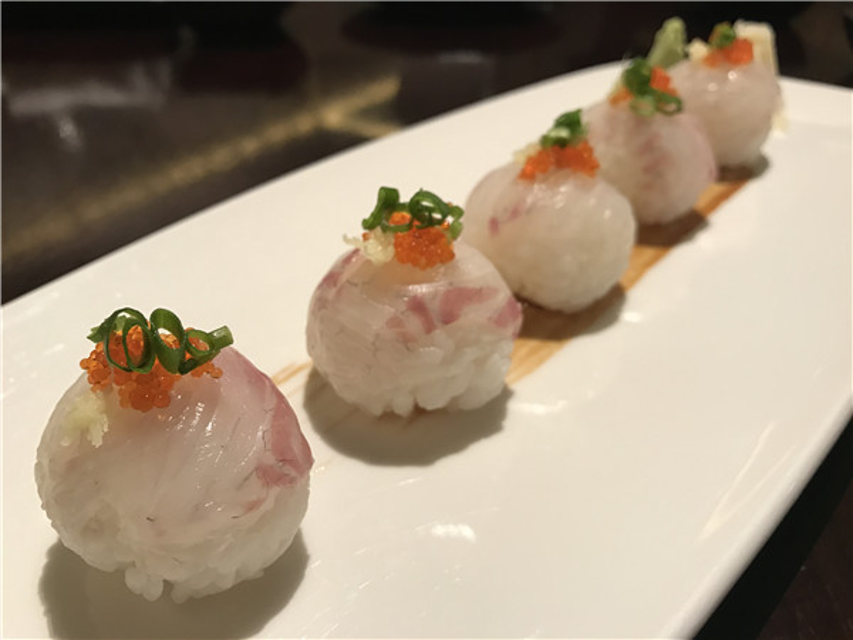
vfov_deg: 49.7
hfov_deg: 63.4
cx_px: 426
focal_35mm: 28
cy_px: 320
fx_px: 690
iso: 50
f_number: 1.8
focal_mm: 3.99
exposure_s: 1/17
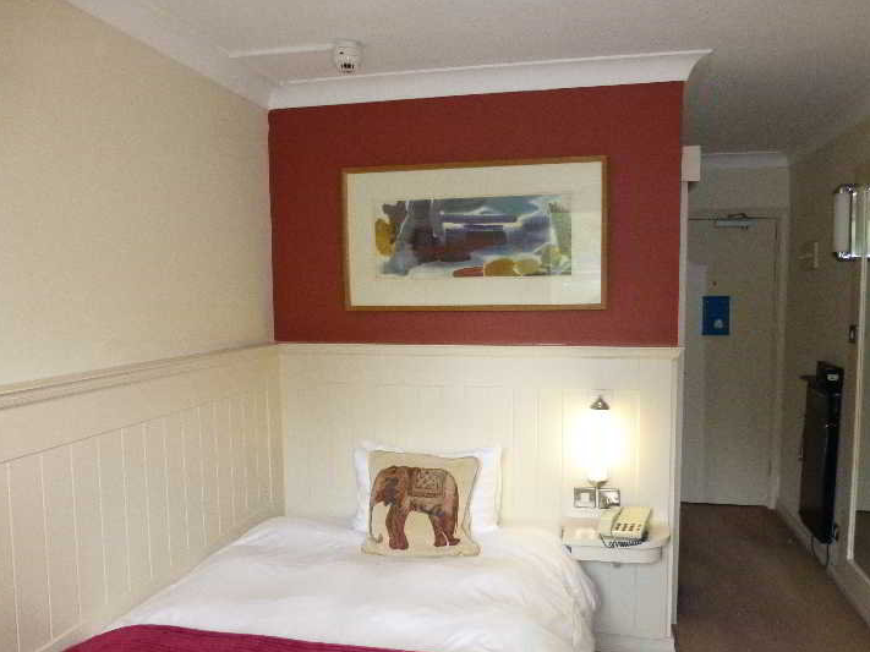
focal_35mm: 27
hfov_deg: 65.3
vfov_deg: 51.3
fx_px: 678
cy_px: 355
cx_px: 464
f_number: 3.3
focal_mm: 4.3
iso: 640
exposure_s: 1/60
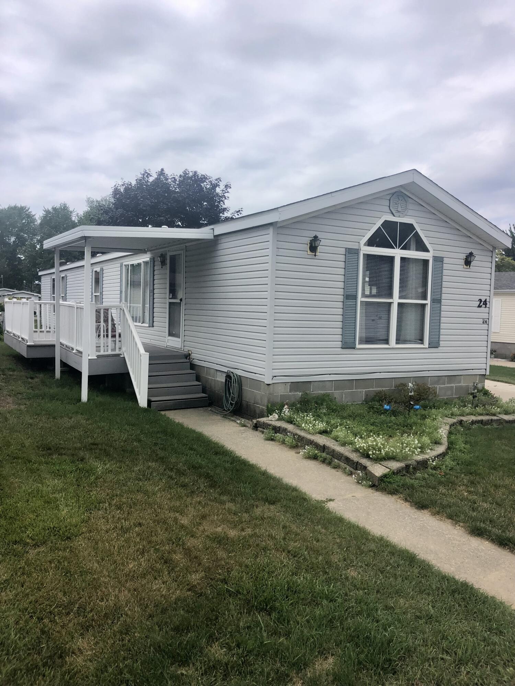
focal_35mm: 28
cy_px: 343
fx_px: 555
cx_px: 258
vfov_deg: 63.4
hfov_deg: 49.7
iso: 20
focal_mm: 3.99
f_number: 1.8
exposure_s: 1/2703
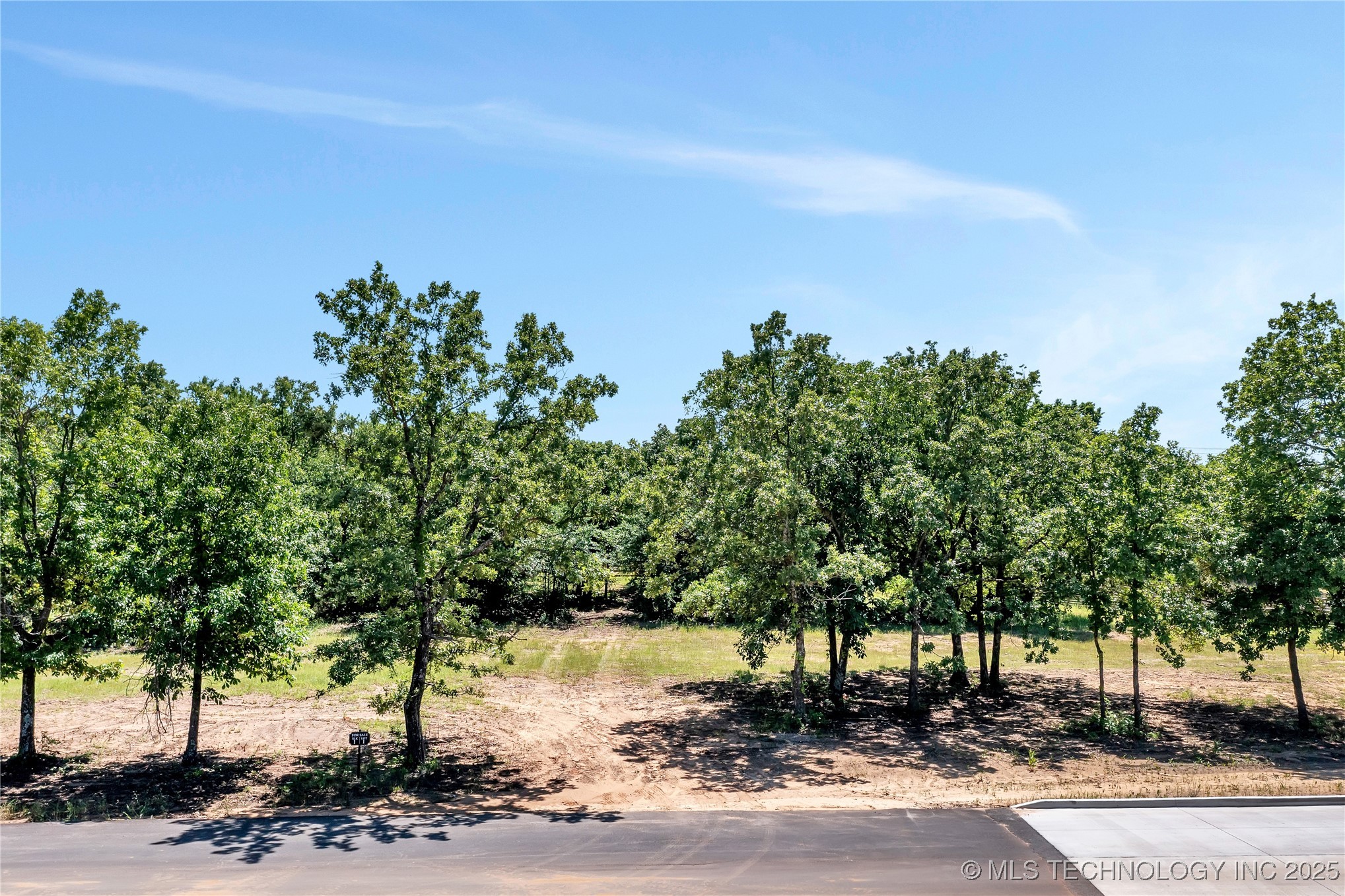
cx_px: 672
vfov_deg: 46.4
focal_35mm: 28
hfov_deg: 65.5
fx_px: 1046
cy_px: 448
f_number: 5.6
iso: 100
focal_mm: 10.26
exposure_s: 1/800
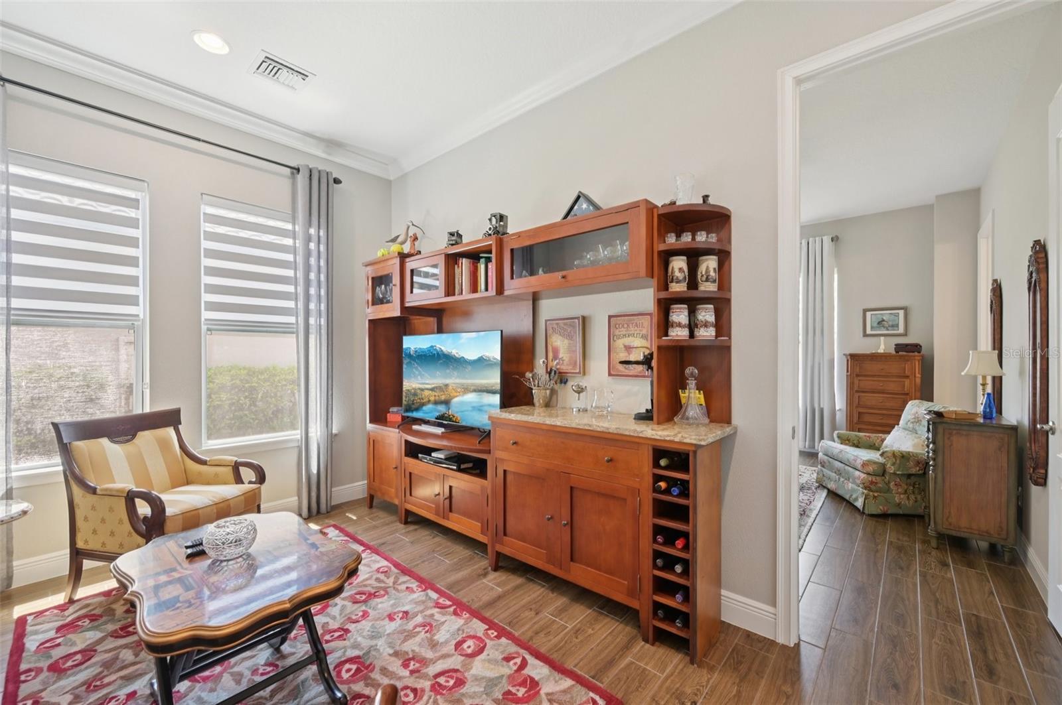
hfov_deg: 104.3
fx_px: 413
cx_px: 531
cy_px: 352
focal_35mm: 14
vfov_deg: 81.1
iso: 400
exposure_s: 1/10
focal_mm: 14
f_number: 8
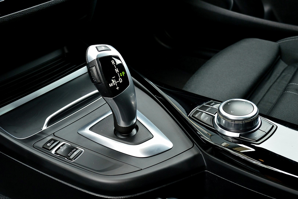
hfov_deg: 47.9
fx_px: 335
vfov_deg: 33.0
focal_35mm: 40
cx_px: 149
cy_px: 100
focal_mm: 27
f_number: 8
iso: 400
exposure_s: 1/60
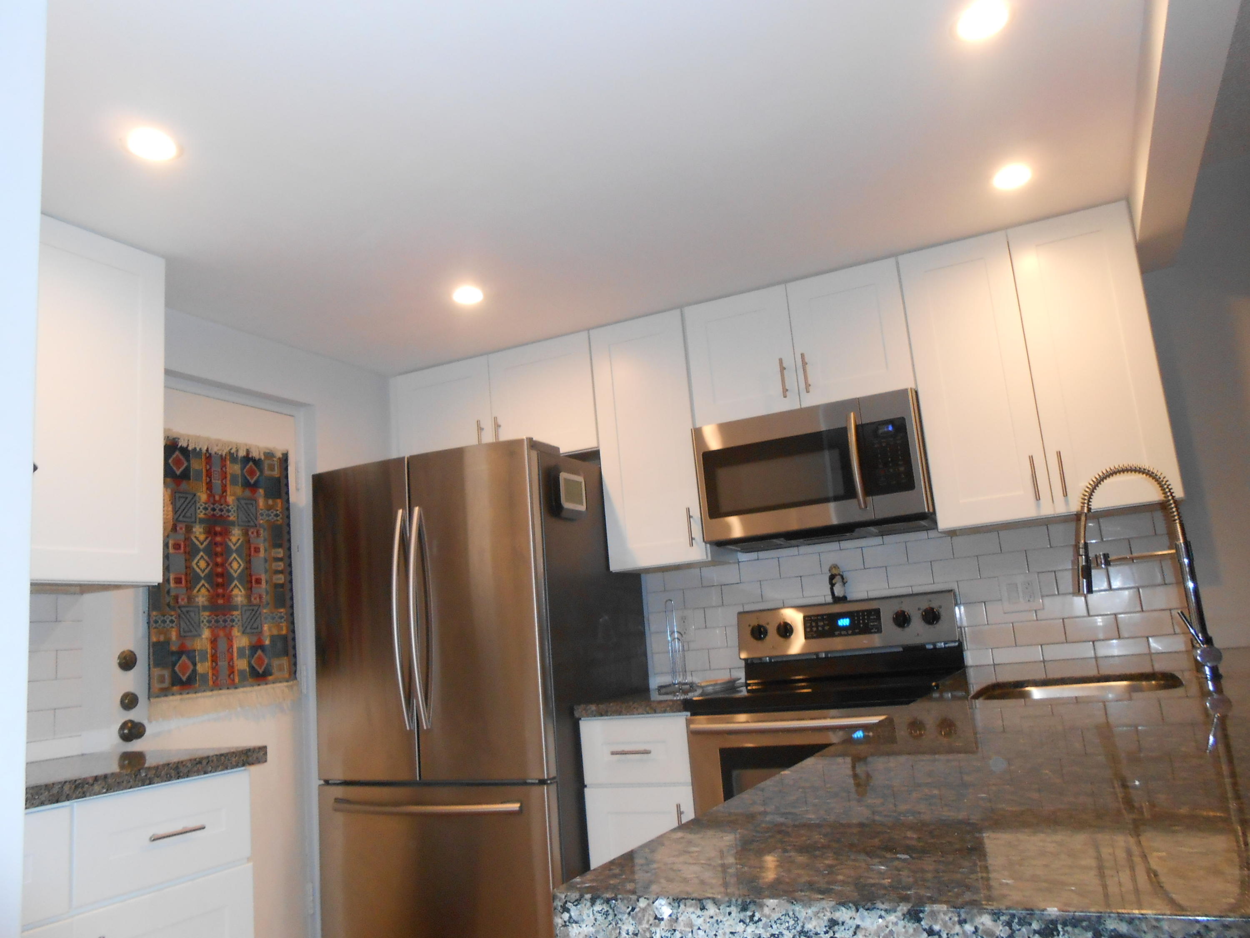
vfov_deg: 53.1
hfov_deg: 67.3
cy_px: 469
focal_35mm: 26
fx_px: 939
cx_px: 625
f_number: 3.5
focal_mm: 4.6
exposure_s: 1/25
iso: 250
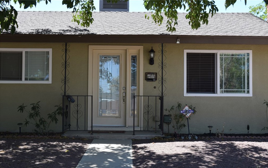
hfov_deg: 37.2
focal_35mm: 55
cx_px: 136
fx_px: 398
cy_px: 91
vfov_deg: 23.7
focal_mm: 35
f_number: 8
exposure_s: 1/250
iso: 280
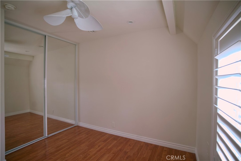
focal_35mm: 17
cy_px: 80
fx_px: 114
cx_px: 120
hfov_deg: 93.3
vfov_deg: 70.4
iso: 125
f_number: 3.5
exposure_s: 1/60
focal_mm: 17
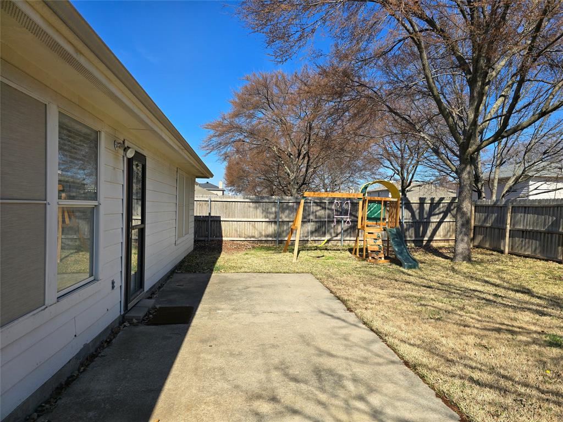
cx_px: 282
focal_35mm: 23
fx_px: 374
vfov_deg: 58.9
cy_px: 211
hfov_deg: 73.9
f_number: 1.7
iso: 12
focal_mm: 6.3
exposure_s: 1/694
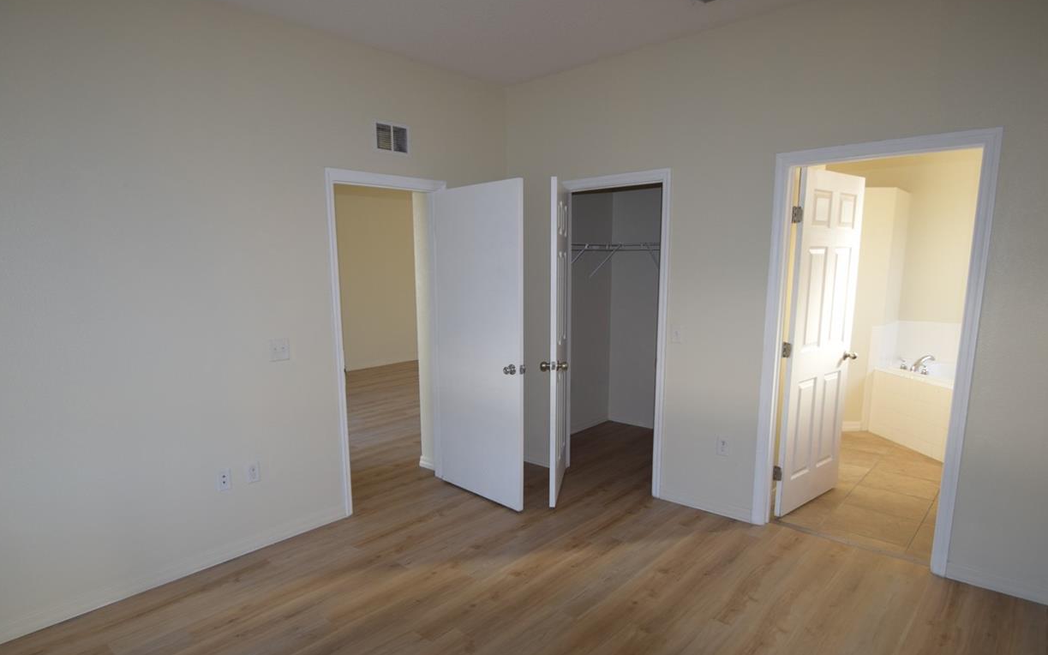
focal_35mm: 20
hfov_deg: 84.9
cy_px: 363
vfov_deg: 59.5
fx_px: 571
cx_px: 488
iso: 400
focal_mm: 10
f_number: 3.5
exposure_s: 1/100
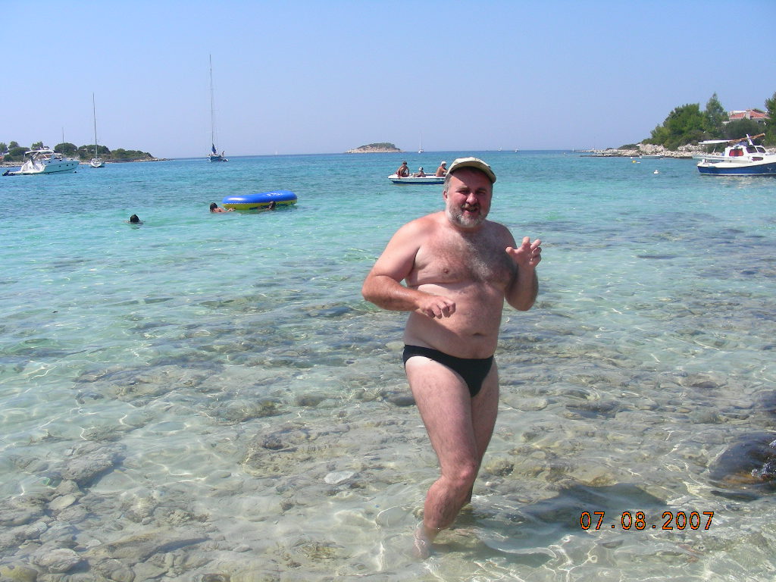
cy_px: 291
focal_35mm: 38
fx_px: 852
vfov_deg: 37.7
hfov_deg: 49.0
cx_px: 388
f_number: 4
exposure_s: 1/730
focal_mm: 6.3
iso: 50
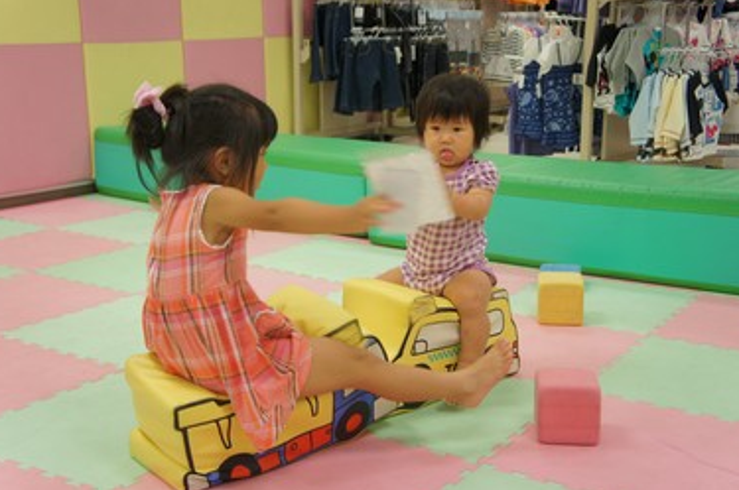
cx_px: 367
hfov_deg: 41.2
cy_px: 242
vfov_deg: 28.0
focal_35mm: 48
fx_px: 984
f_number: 4.5
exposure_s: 1/50
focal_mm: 30
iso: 200
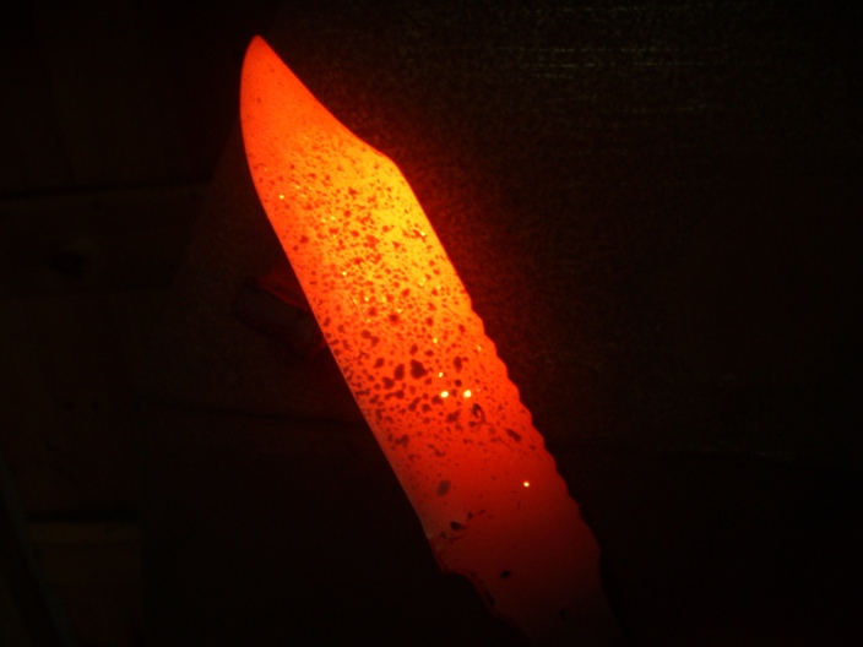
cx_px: 432
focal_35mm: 38
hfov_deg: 49.0
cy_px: 324
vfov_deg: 37.7
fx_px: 947
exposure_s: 1/30.3
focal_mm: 6.4
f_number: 3.5
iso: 78
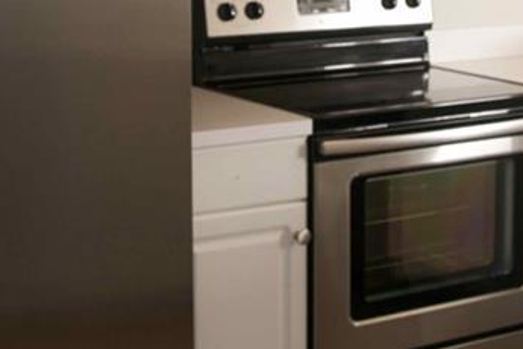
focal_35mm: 89
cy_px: -5
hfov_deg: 22.9
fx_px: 1293
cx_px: 264
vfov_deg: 15.1
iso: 400
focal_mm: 20
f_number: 4
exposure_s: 1/100
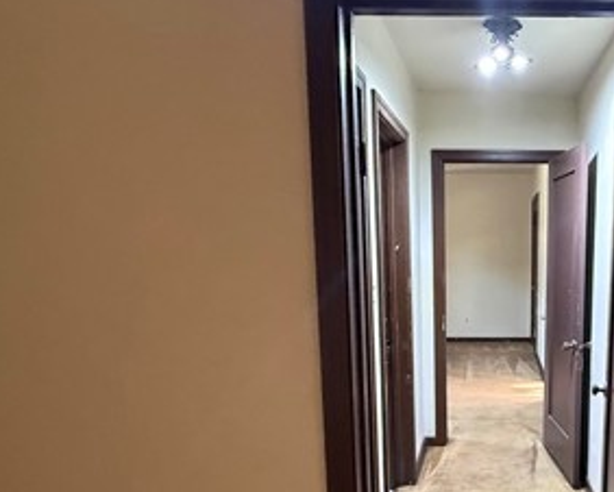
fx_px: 564
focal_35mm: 31
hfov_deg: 52.5
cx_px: 512
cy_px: 335
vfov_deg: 46.3
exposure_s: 1/60
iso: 640
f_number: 2.2
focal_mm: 2.22
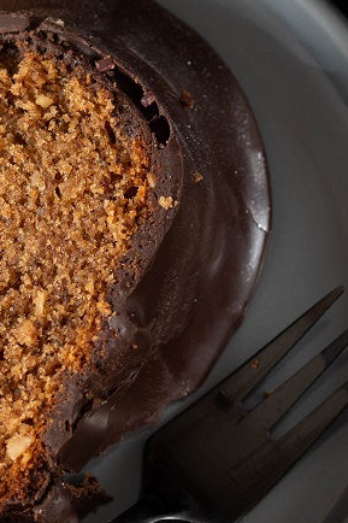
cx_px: -72
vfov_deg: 4.7
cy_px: 131
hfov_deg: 3.2
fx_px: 6318
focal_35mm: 435
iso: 200
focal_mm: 105
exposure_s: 1/25
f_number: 5
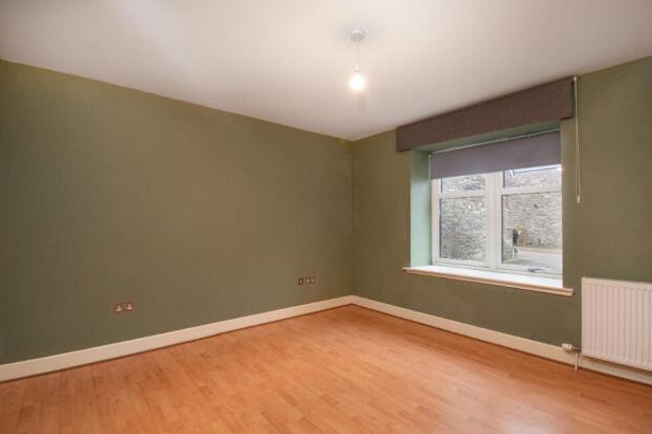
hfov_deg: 96.7
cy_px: 229
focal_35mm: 16
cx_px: 319
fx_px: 290
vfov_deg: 73.7
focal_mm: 10
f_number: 8
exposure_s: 1/8
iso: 320
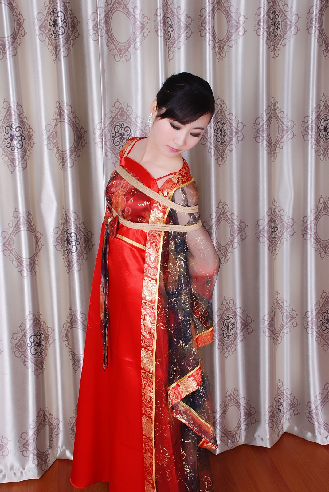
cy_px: 246
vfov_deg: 42.3
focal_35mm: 46
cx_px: 164
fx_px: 636
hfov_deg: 29.0
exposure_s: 1/8
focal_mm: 31
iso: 100
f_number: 11
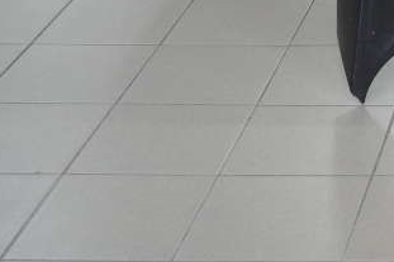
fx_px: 1452
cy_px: -166
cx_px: 668
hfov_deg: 14.0
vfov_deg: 9.9
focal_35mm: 133
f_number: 4.5
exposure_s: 1/160
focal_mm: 25
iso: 3200
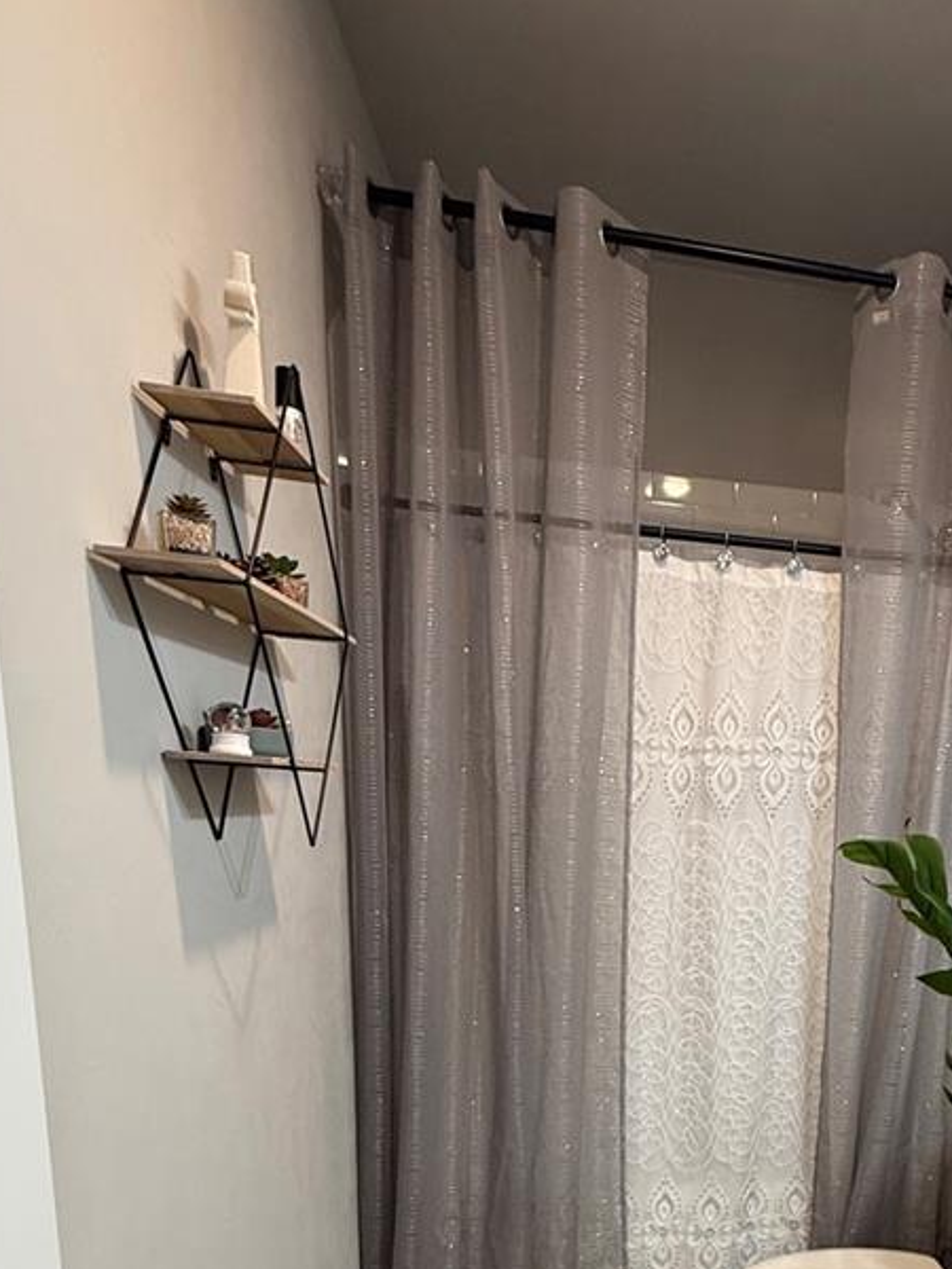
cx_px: 821
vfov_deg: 58.7
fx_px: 1027
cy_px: 1011
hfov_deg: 45.9
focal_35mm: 28
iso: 200
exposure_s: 1/60
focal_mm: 2.22
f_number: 2.2
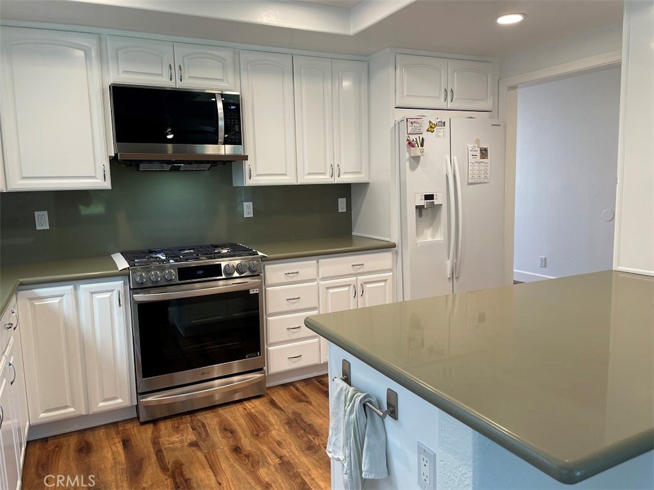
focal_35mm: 26
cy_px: 245
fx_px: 491
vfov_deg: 53.1
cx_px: 327
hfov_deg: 67.3
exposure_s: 1/120
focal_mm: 4.2
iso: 100
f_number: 1.6
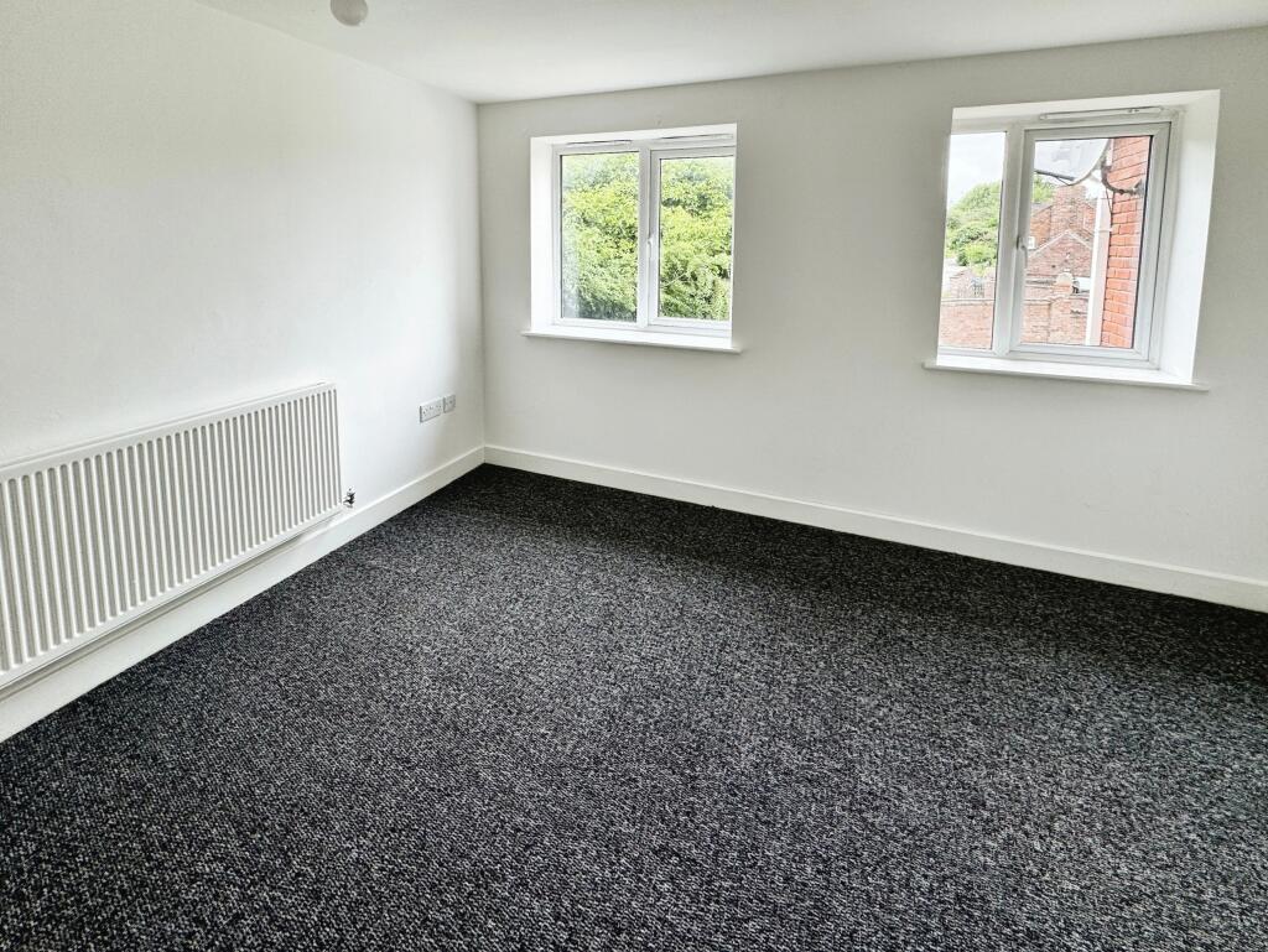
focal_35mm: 14
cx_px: 634
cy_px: 476
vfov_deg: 85.7
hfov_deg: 102.0
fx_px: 513
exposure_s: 1/99
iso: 50
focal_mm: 2.22
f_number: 2.2
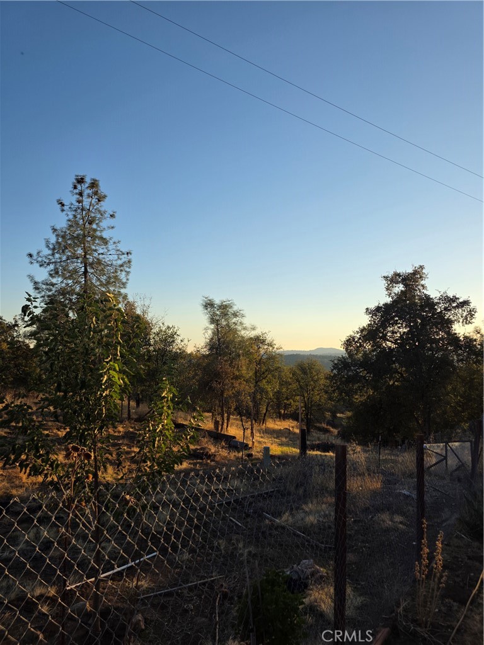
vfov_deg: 73.9
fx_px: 429
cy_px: 322
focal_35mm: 23
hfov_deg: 58.9
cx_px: 242
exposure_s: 1/2635
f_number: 1.7
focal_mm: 6.3
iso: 80
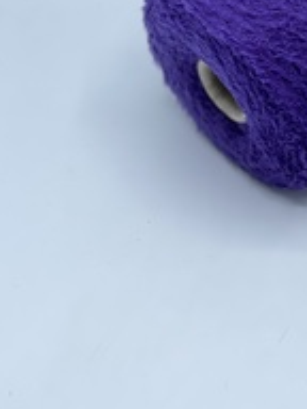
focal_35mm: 160
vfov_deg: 12.2
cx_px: 341
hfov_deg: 9.2
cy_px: -15
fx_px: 1892
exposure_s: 1/168
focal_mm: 7.5
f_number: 2.2
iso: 25
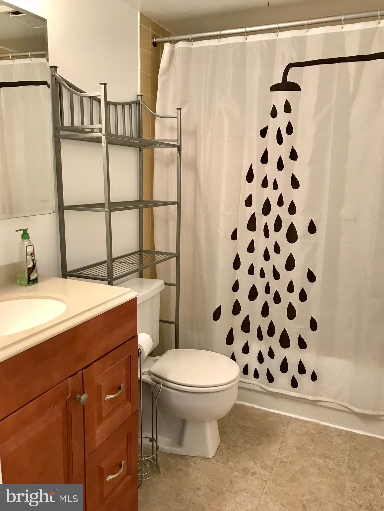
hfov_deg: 49.7
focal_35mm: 28
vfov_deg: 63.4
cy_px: 256
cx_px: 192
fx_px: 414
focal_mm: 3.99
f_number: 1.8
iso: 40
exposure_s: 1/30
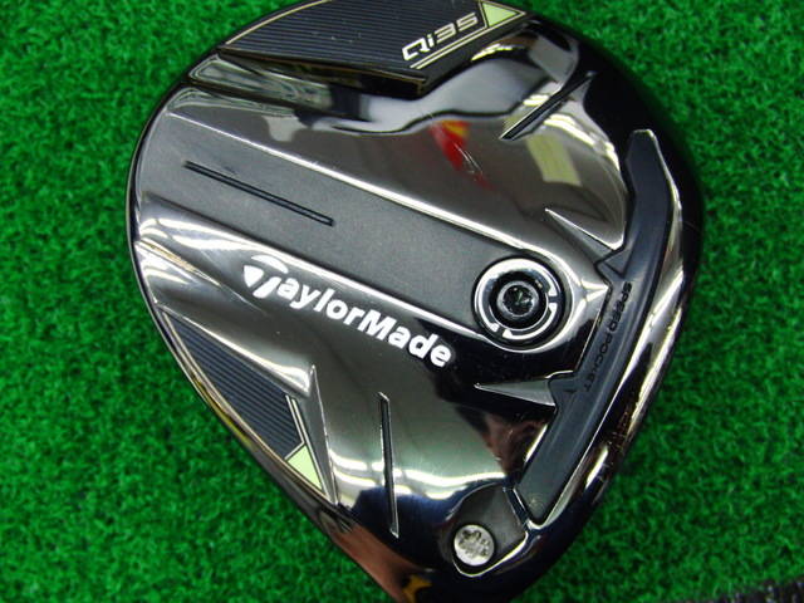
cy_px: 302
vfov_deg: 38.7
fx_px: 859
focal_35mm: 37
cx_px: 402
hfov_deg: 50.1
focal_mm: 6.42
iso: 400
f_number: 3.6
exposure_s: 1/50
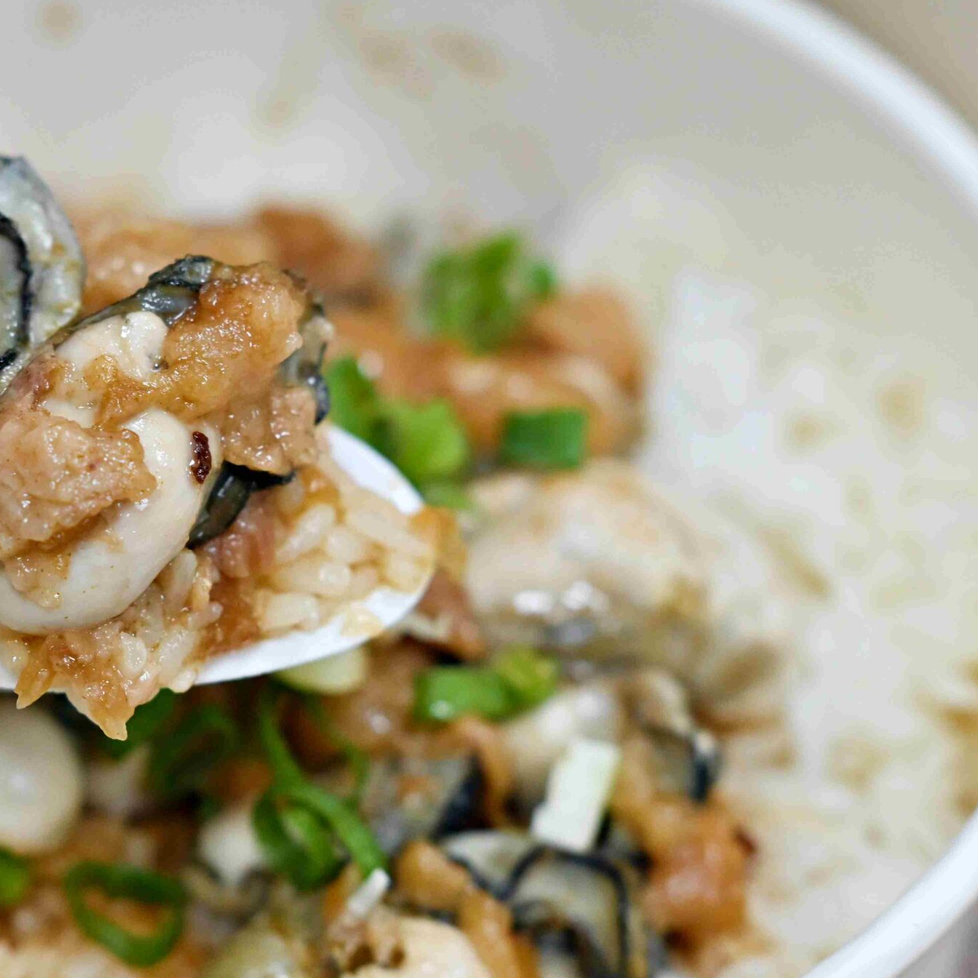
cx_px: 123
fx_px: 3868
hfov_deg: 14.3
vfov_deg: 14.4
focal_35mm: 121
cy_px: 480
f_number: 3.2
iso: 560
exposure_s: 1/200
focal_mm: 50
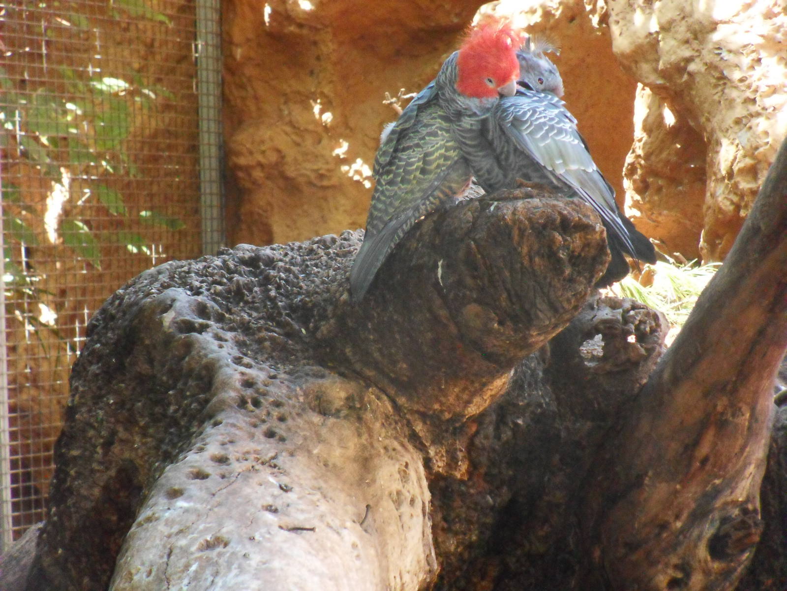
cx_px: 394
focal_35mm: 240
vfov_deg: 6.2
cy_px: 296
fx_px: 5456
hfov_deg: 8.2
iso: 640
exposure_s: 1/60
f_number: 5.8
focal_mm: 42
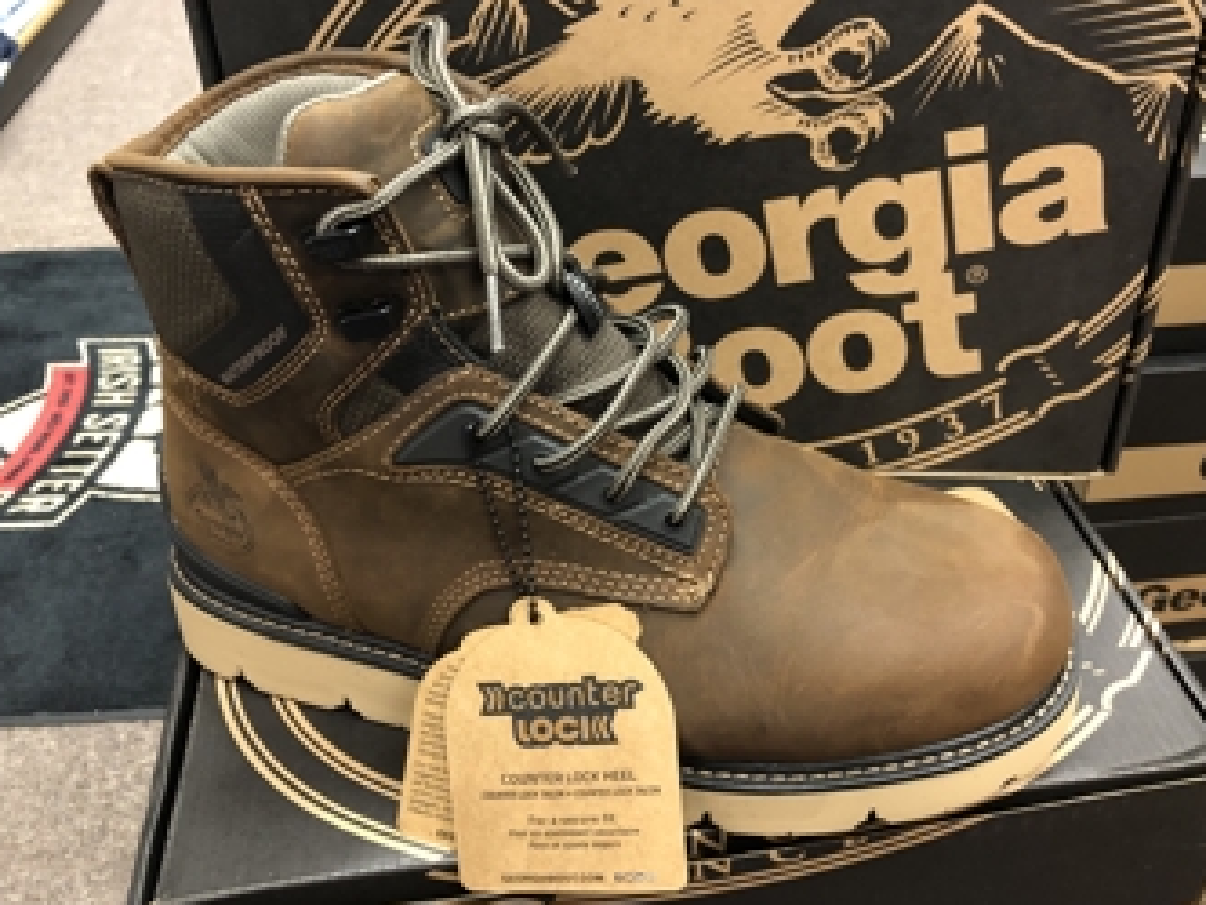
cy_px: 360
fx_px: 1185
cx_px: 619
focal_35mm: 34
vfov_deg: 41.6
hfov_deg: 54.0
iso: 100
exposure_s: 1/13
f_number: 1.8
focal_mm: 3.99
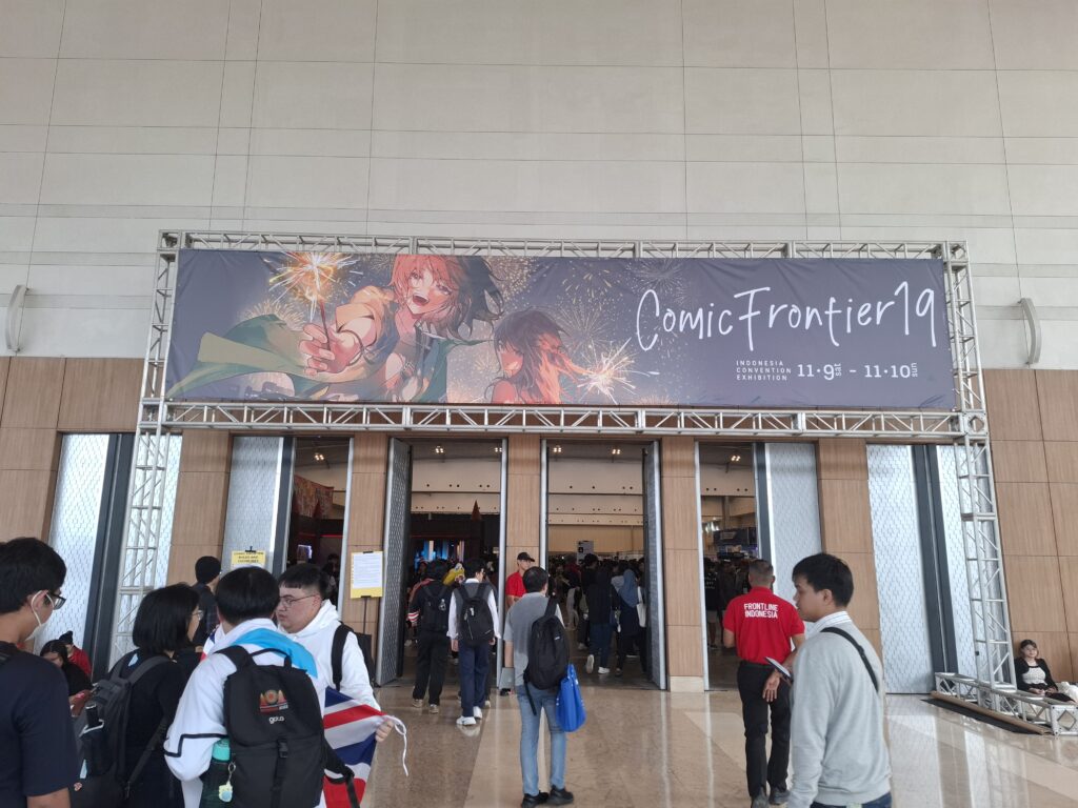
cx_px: 539
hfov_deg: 73.9
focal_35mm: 23
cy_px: 404
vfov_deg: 58.9
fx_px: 716
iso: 100
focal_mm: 5.54
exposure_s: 1/100
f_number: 1.8
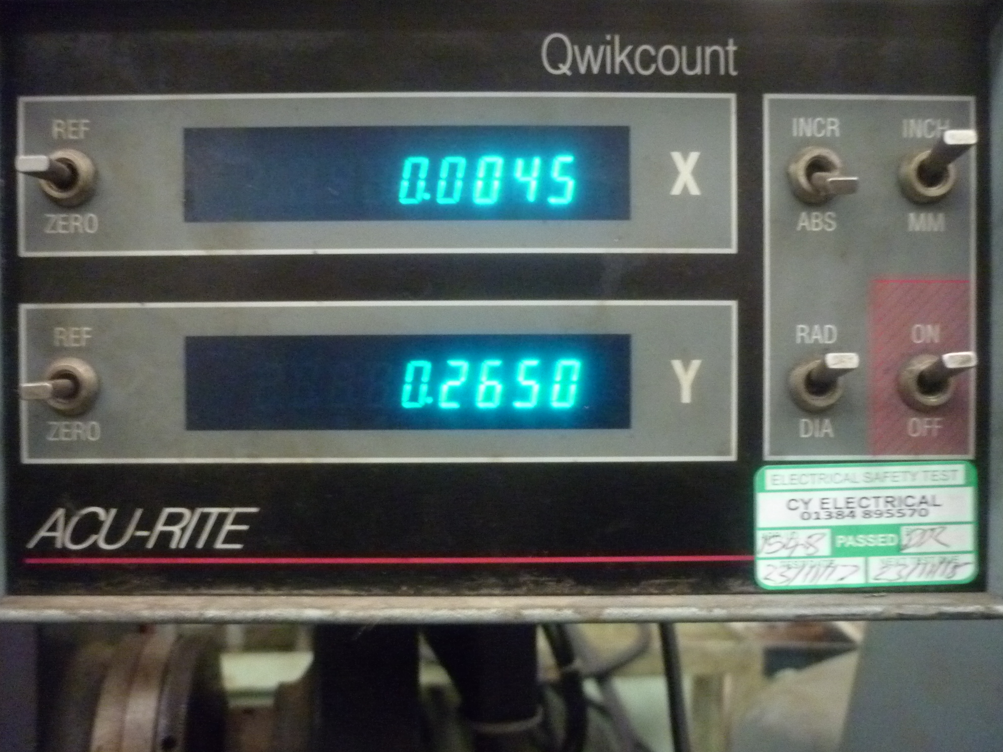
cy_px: 370
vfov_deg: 41.8
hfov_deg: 54.0
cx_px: 497
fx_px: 985
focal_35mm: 34
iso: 800
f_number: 2.8
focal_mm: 5.5
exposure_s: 1/15
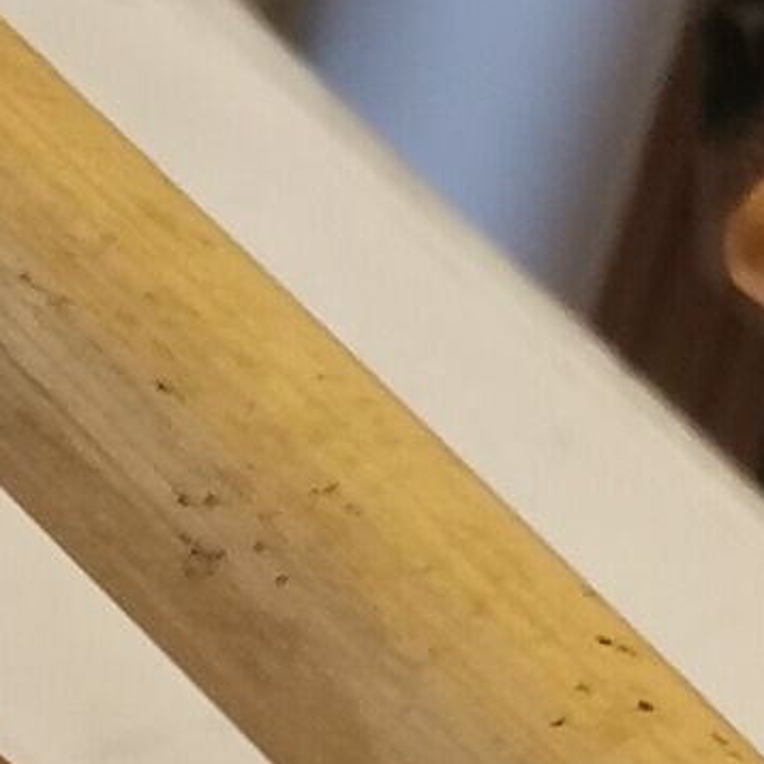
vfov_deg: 6.8
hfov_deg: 7.2
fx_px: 6093
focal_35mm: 244
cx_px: 377
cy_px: 1881
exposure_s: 1/33.3
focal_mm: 5.58
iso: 250
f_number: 1.8
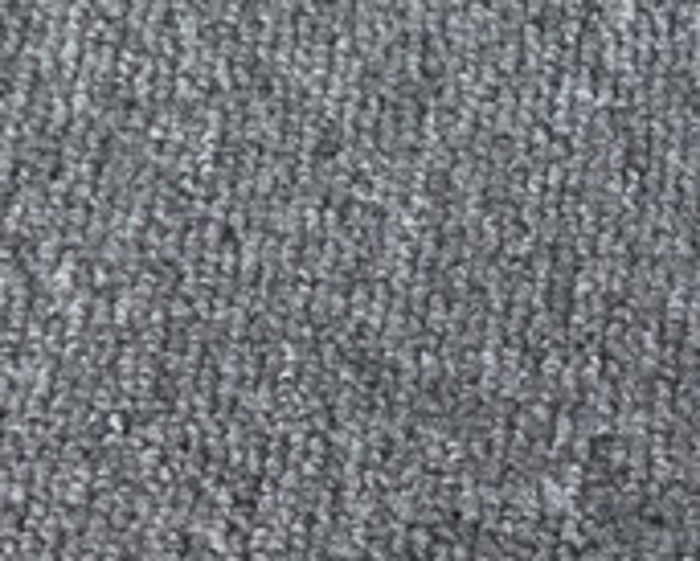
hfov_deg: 10.2
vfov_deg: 9.2
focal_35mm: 159
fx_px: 3296
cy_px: 1042
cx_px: 1773
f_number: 2.4
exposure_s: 1/440
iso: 25
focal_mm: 3.3
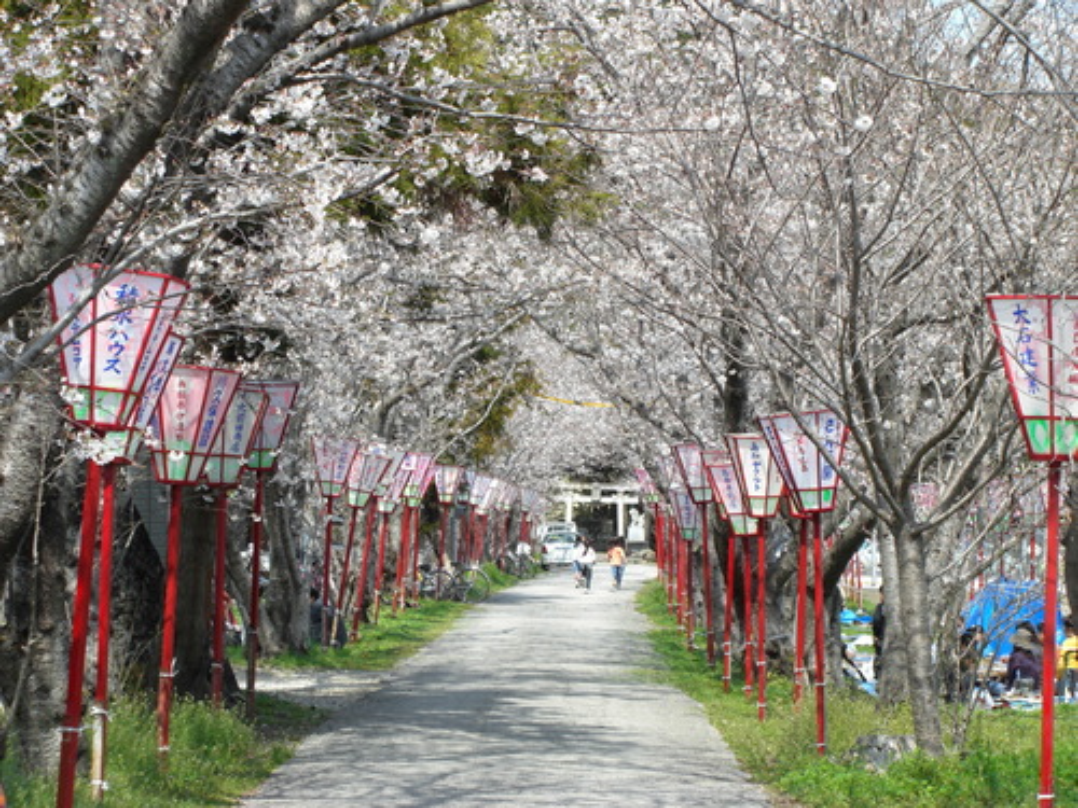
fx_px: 3550
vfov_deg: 13.0
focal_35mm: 114
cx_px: 539
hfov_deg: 17.3
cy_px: 404
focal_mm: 23.7
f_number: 5.1
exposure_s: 1/250
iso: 80
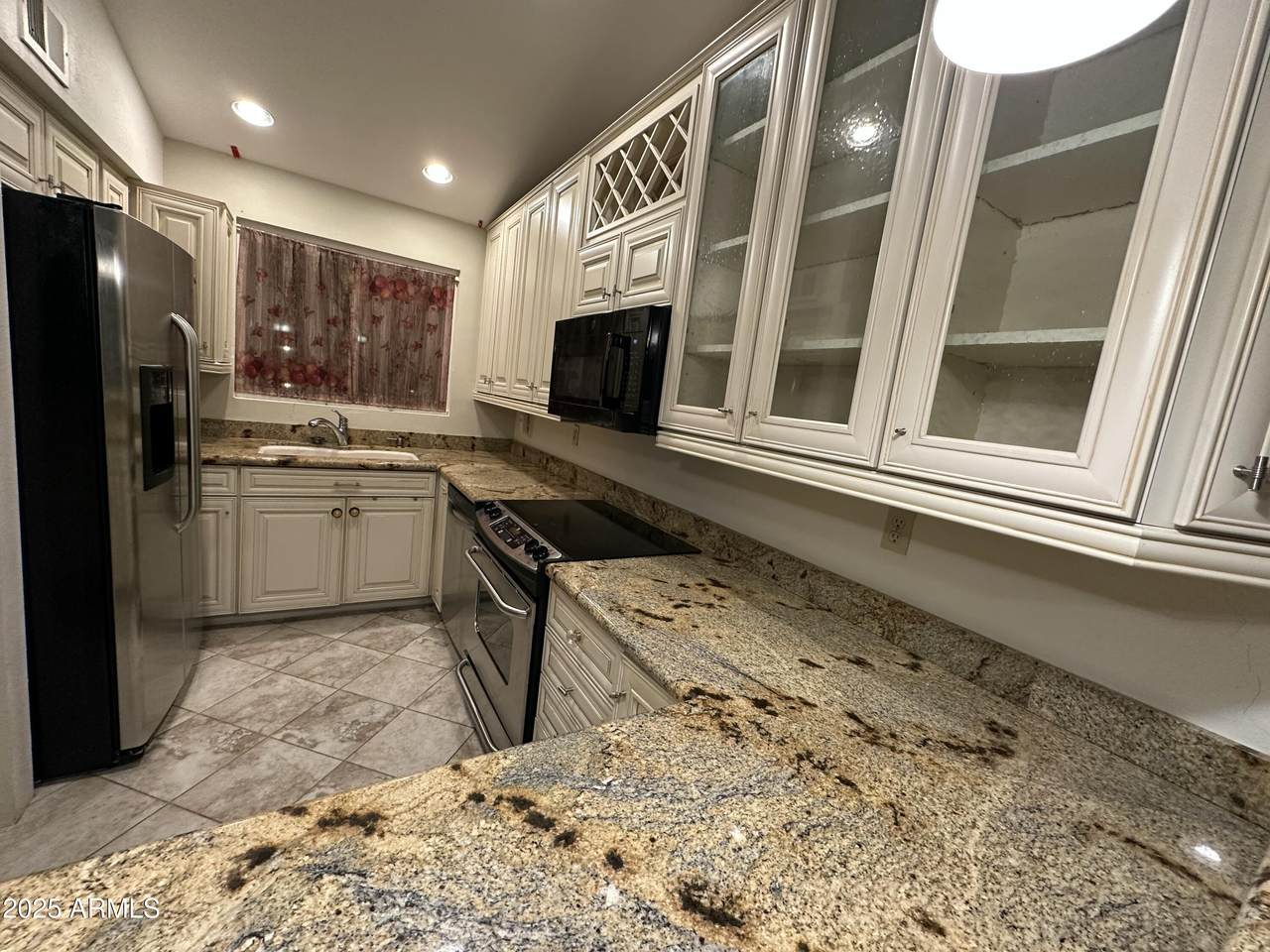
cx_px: 635
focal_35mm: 14
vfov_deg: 85.7
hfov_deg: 102.1
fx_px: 514
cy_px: 476
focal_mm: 2.22
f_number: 2.2
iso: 250
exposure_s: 1/60
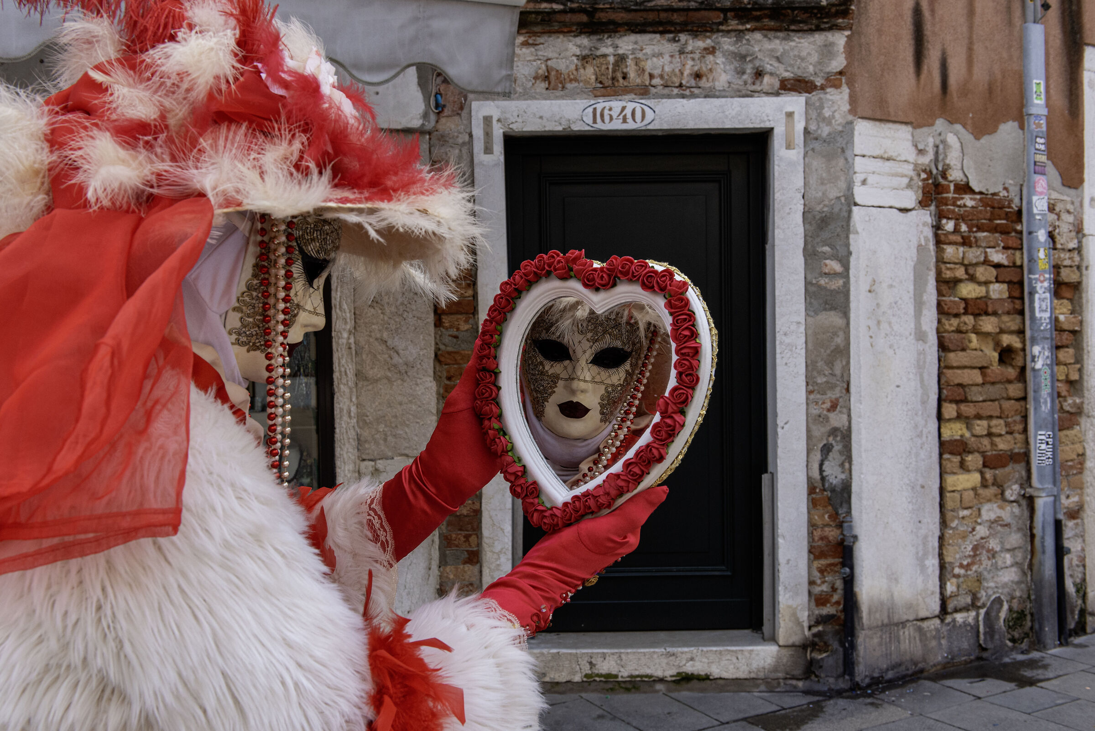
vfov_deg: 36.9
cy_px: 366
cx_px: 548
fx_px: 1095
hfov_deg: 53.1
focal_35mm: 36
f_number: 10
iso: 500
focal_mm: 36
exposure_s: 1/400
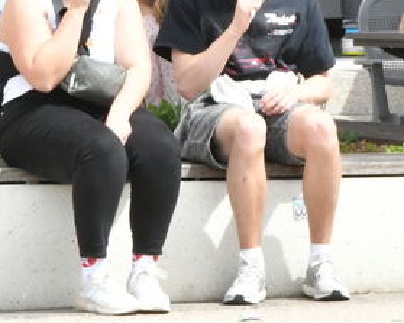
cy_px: -107
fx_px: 7602
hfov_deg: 3.0
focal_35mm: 636
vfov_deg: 2.4
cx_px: 449
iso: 1600
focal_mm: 105
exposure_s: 1/200
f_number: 25
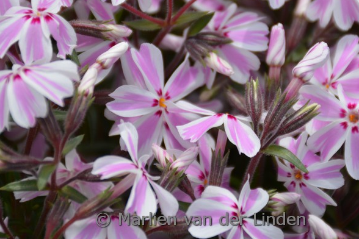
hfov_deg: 5.6
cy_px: 53
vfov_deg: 3.8
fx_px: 3650
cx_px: 202
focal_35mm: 366
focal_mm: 140
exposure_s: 1/800
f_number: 7.1
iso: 200
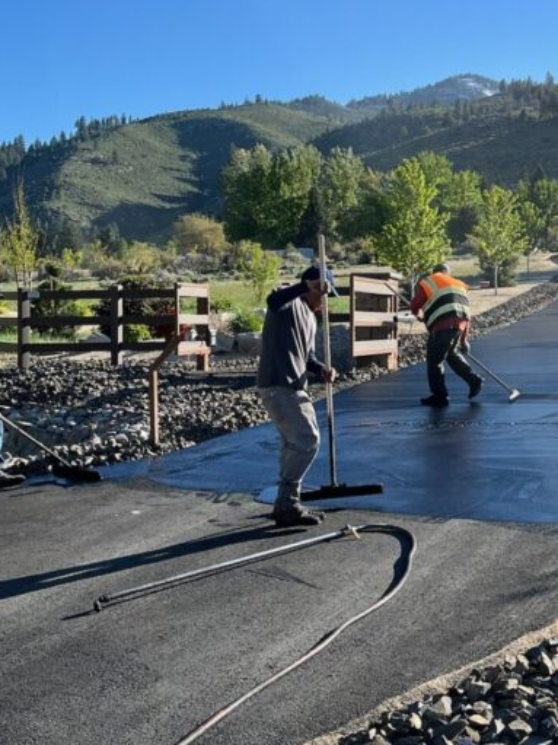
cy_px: 331
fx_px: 1183
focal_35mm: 55
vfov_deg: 34.9
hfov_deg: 25.1
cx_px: 573
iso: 50
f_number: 1.6
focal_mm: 5.1
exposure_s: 1/2179
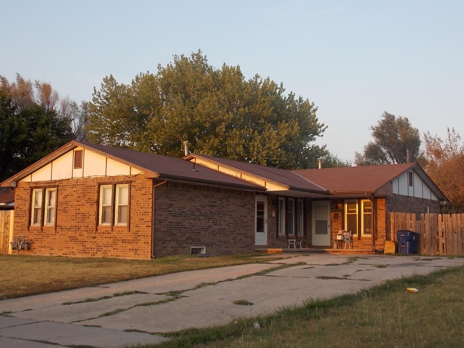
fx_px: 617
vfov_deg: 31.5
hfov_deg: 41.2
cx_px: 232
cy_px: 174
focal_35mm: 46
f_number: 3.7
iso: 80
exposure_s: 1/80
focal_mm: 8.1
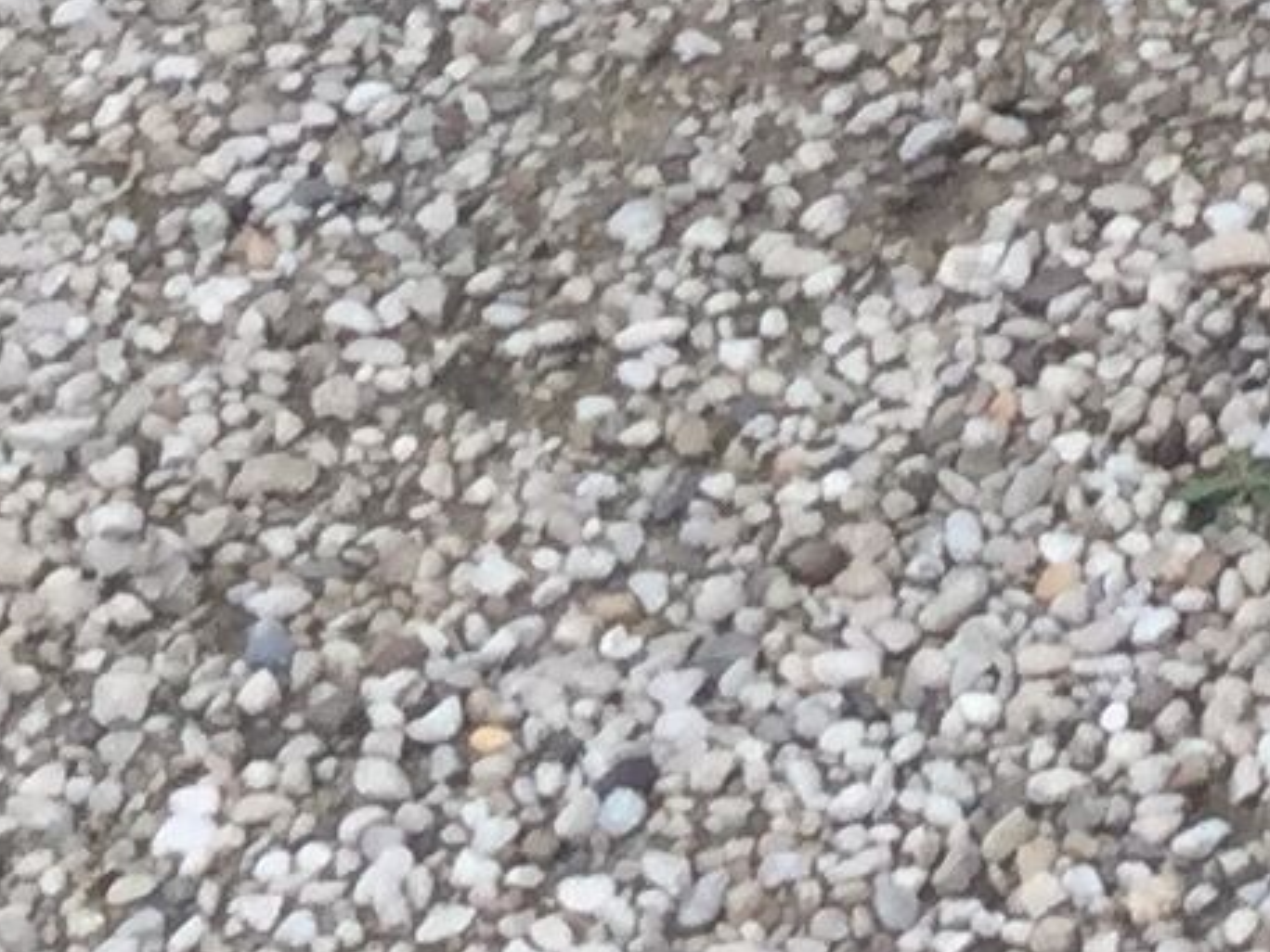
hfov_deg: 8.2
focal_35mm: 222
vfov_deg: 6.0
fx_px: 8145
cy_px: -2266
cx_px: 3030
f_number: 2.4
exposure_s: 1/259
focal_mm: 3.3
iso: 25
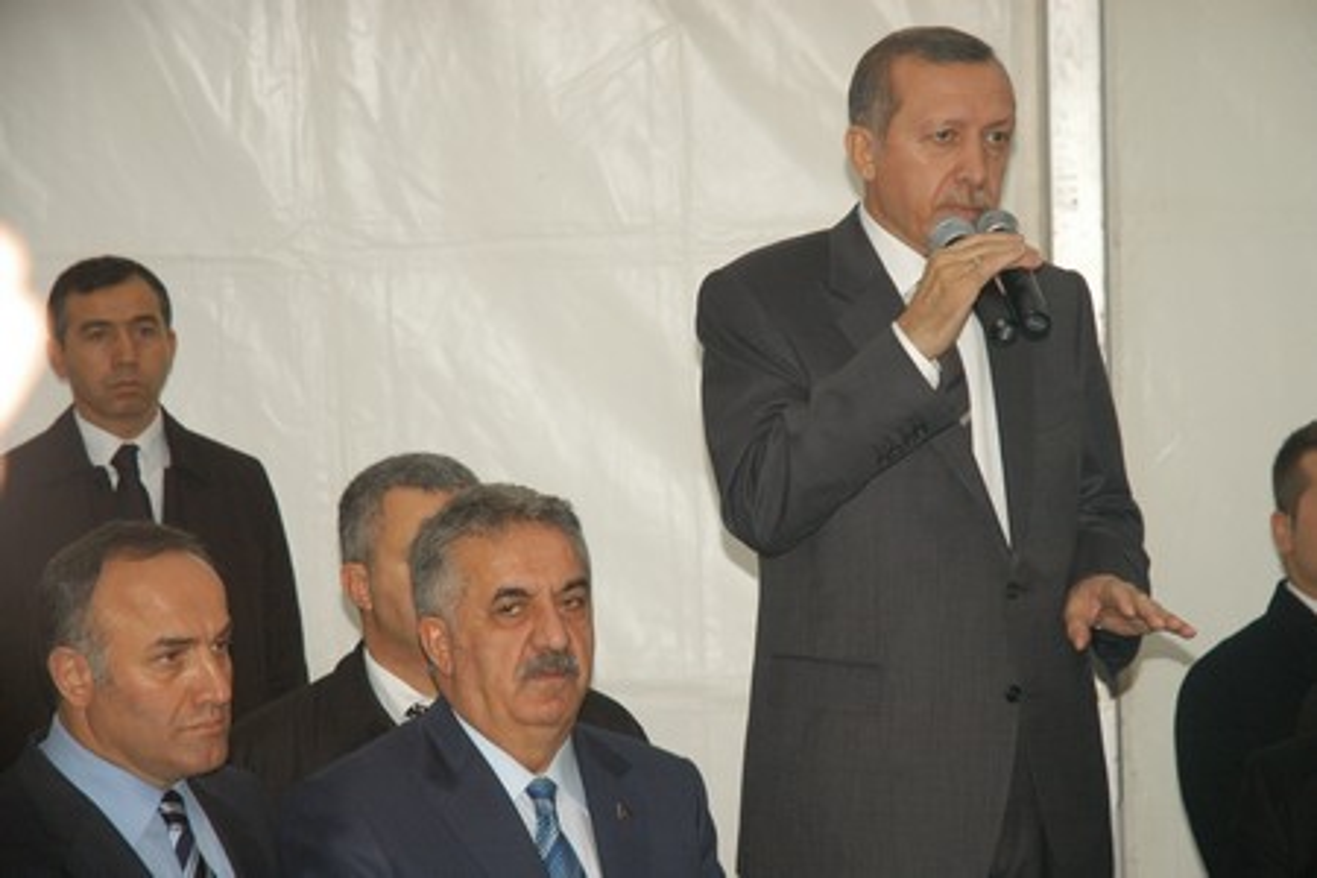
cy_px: 439
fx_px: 3841
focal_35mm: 105
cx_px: 658
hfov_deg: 19.5
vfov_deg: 13.0
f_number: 4.5
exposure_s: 1/60
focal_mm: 70
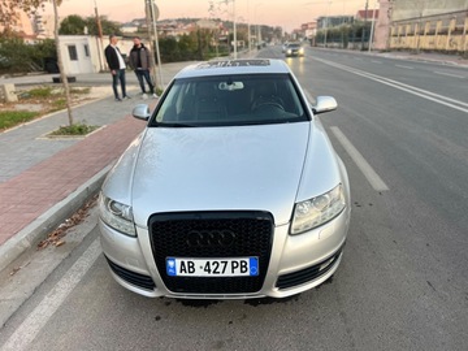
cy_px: 176
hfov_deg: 67.3
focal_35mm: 26
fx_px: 352
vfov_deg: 53.1
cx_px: 234
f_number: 1.5
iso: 100
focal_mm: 5.7
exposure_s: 1/121
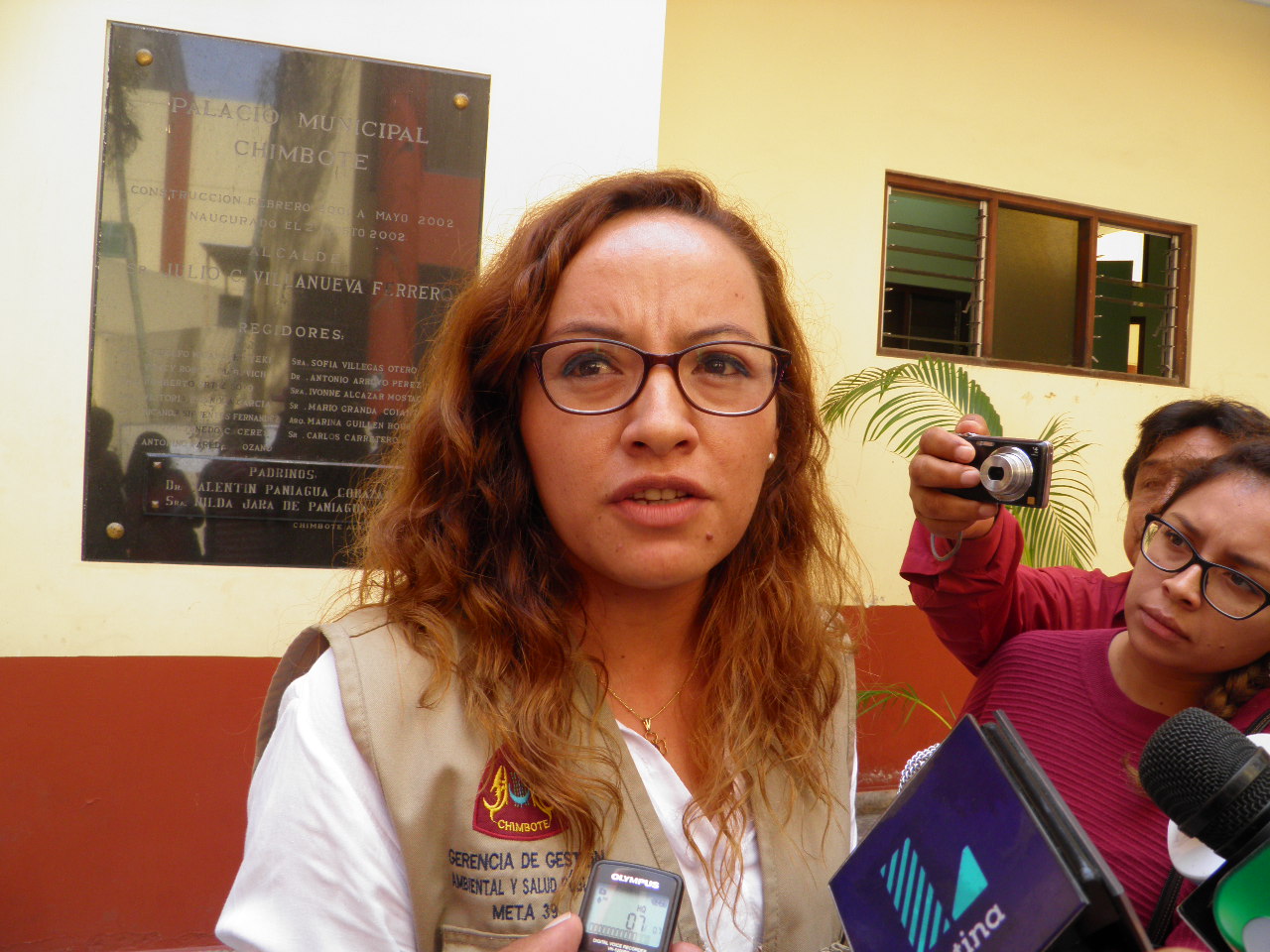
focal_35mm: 28
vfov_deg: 49.7
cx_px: 635
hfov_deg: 63.4
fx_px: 1027
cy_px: 476
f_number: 4
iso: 50
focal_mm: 4.9
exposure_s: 1/50
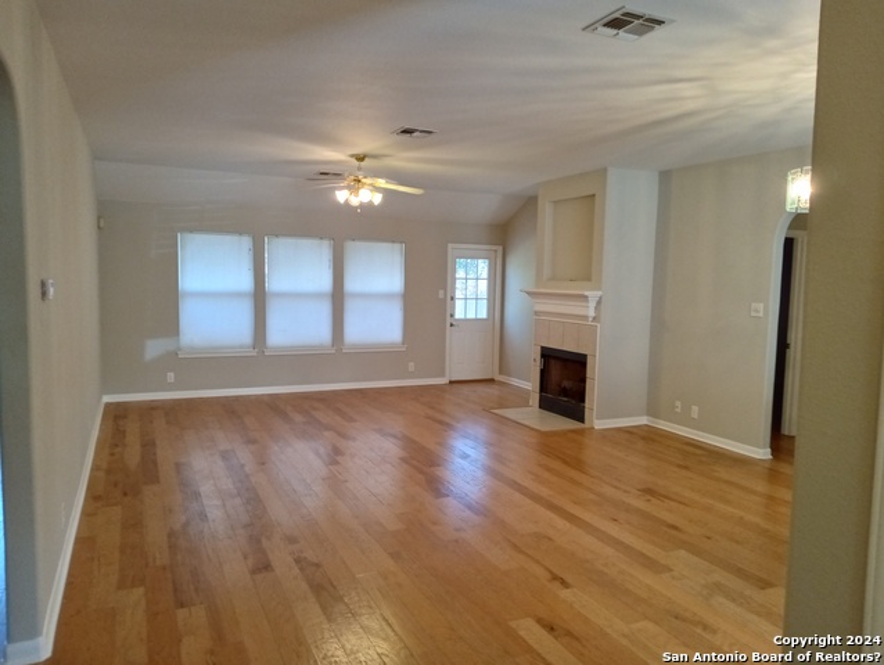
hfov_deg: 63.4
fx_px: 716
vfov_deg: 49.8
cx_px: 442
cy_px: 332
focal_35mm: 28
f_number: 2.2
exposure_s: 1/24
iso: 383
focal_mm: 3.42
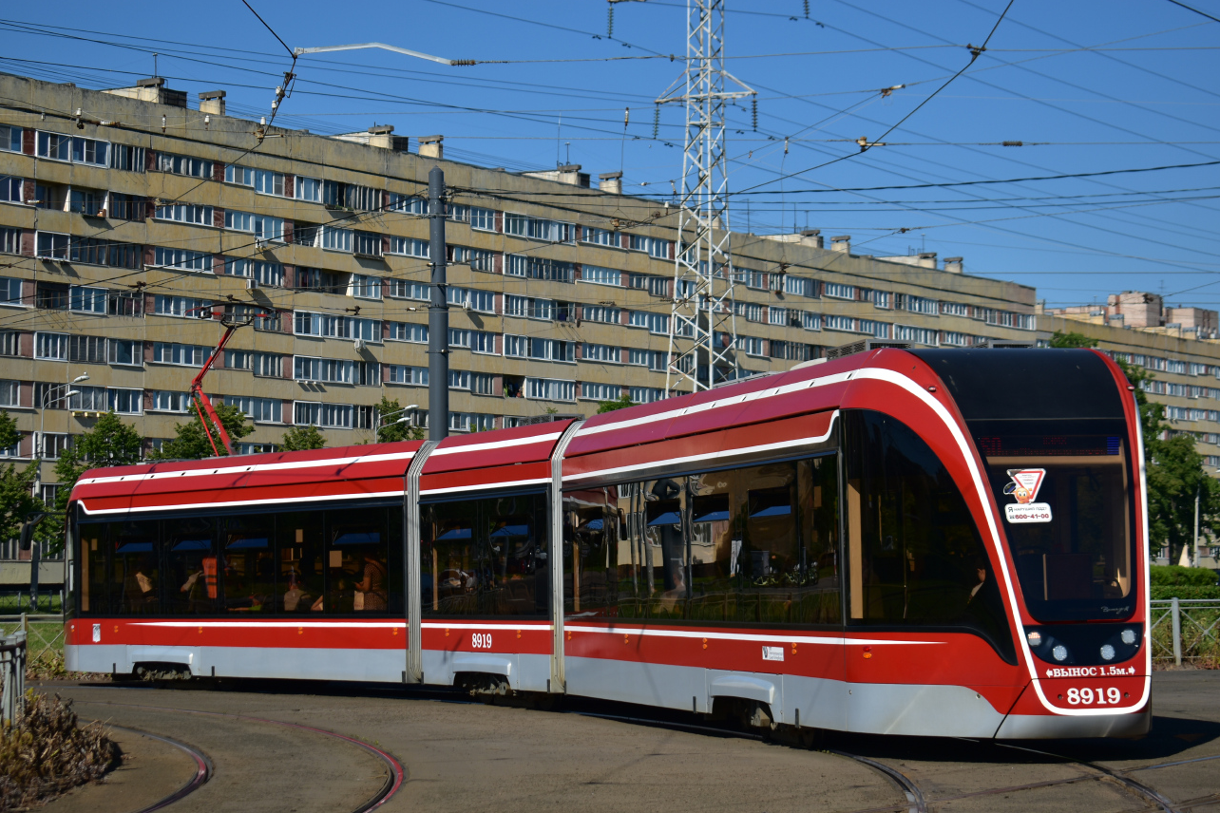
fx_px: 2830
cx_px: 611
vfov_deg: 16.4
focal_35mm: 84
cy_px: 406
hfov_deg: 24.3
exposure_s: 1/800
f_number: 5.6
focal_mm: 55
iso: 100
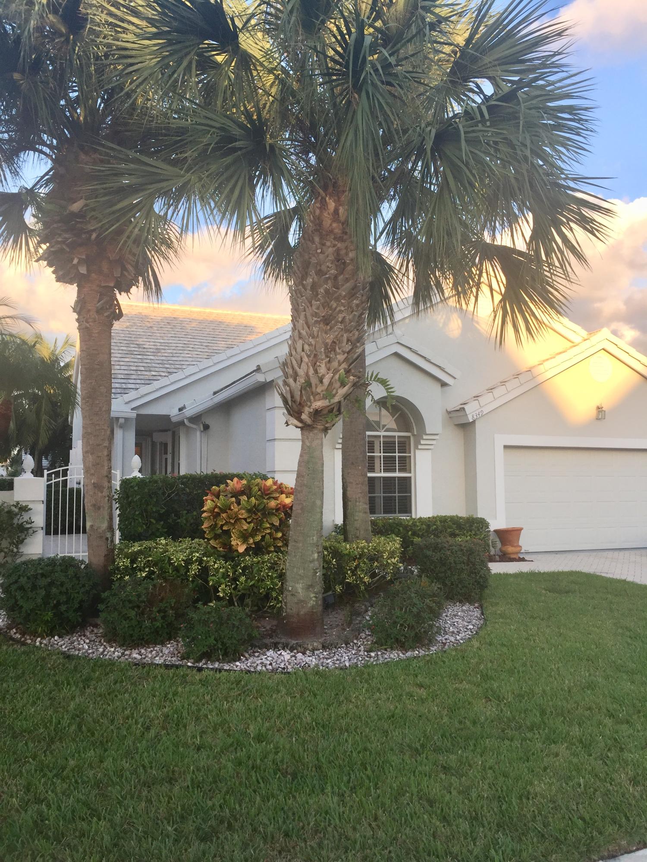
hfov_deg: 48.2
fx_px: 723
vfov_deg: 61.7
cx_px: 324
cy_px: 431
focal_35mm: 29
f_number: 2.2
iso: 32
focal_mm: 4.15
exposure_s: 1/280
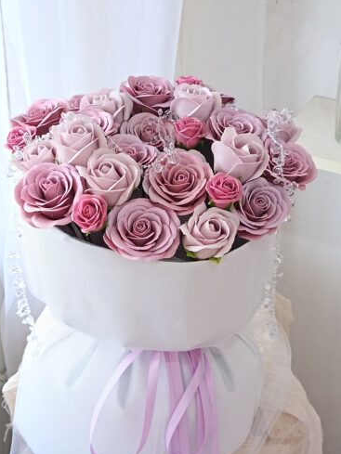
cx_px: 174
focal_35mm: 55
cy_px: 258
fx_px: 722
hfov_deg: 26.6
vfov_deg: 34.9
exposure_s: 1/50
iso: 665
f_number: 3.5
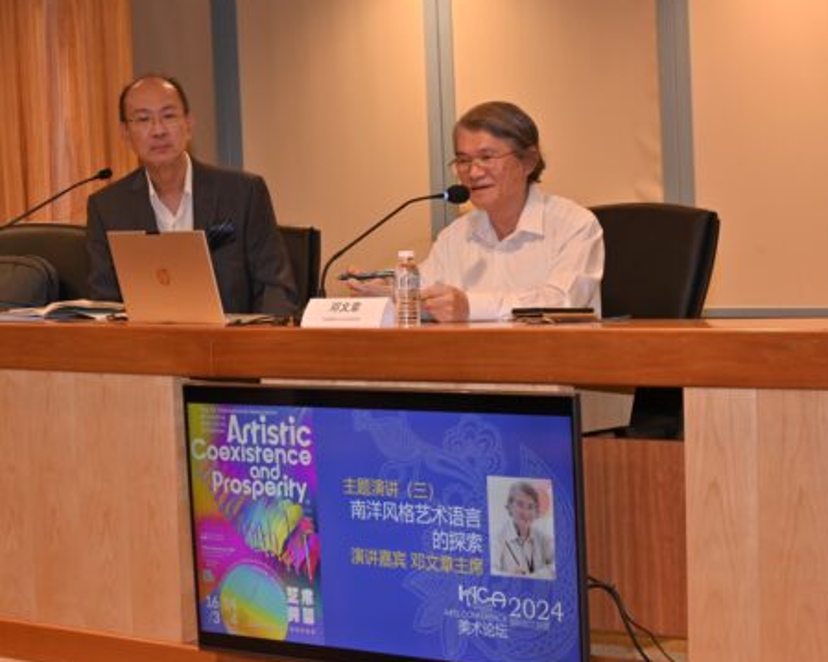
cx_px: 317
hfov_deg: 21.5
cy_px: 343
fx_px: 2181
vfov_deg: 17.3
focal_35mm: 89
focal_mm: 71
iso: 800
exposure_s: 1/60
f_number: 8
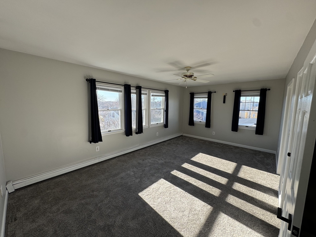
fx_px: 128
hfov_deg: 102.1
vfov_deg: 85.7
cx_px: 158
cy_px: 118
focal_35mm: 14
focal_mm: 2.22
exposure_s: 1/159
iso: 40
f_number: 2.2
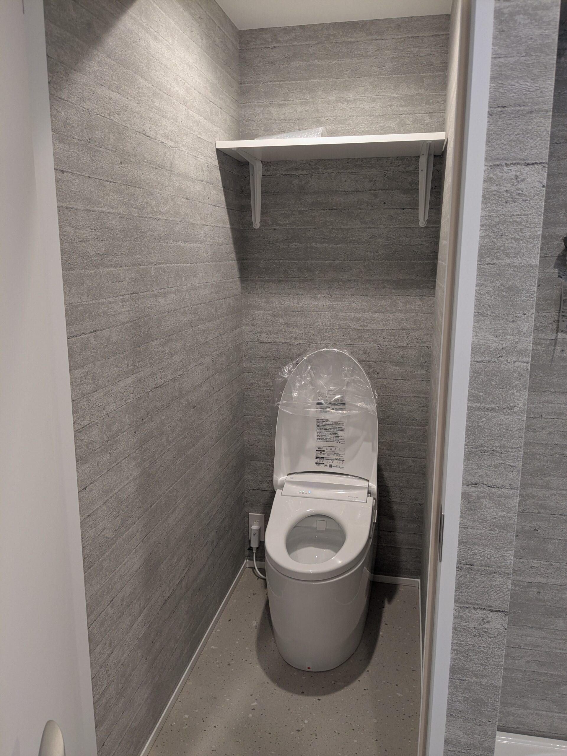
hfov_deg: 51.4
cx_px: 284
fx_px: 590
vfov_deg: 65.3
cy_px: 378
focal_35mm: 27
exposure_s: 1/25
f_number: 1.73
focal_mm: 4.38
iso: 100
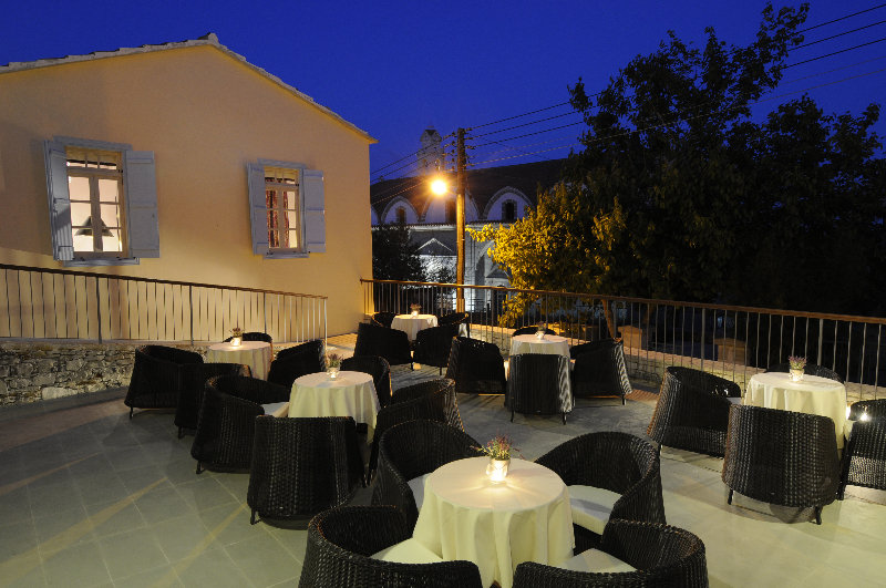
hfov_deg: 77.4
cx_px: 443
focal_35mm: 22
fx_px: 553
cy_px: 294
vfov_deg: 56.0
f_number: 8
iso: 400
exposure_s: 2
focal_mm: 15
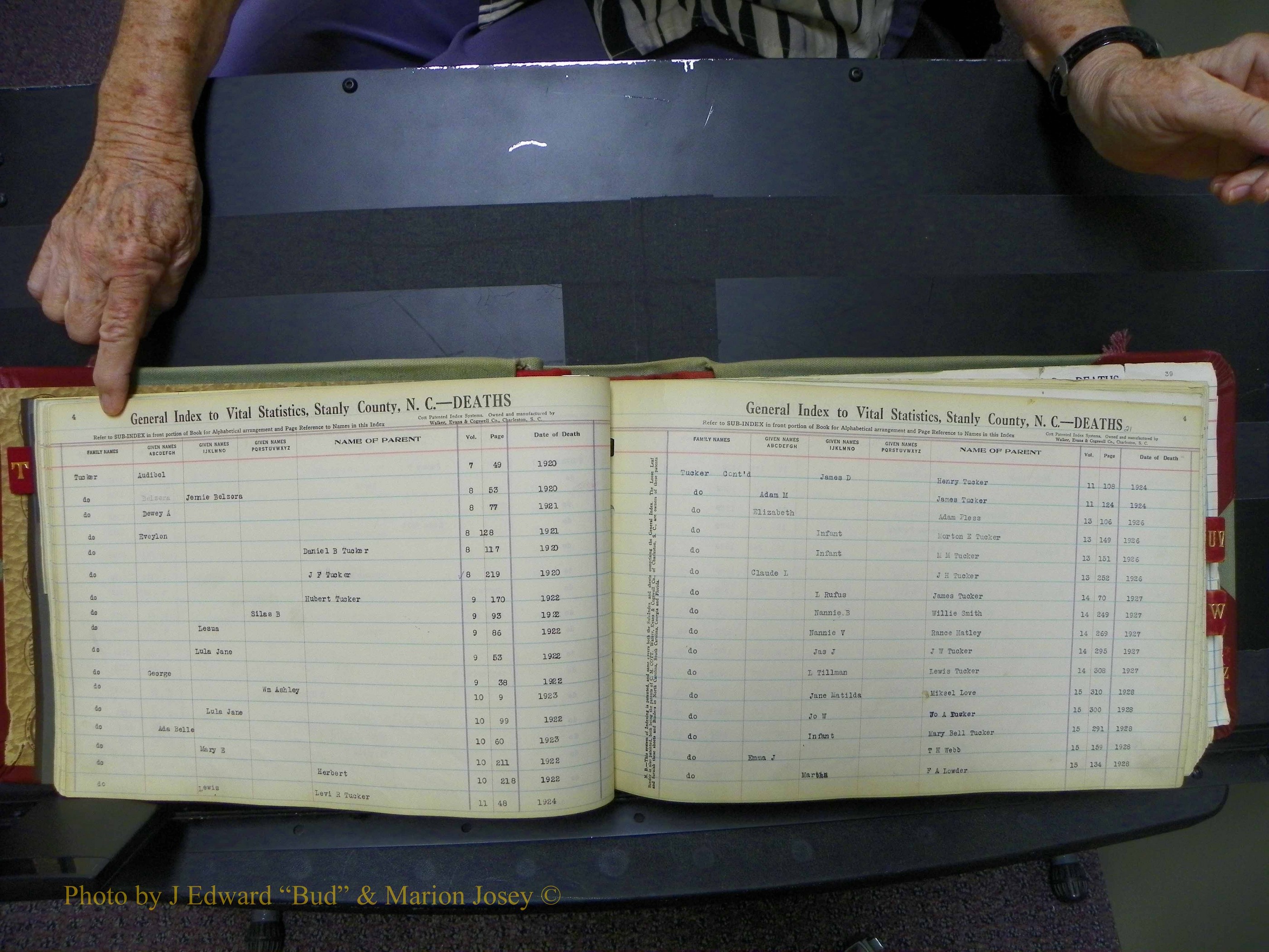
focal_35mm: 26
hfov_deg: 67.3
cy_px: 476
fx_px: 953
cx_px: 634
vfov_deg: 53.1
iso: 100
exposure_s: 1/30
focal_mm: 4.6
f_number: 2.8
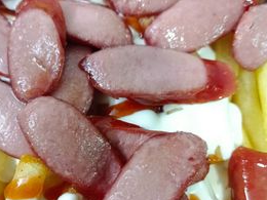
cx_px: 111
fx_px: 355
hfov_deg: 41.1
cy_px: 136
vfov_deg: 31.2
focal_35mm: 46
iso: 186
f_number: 1.79
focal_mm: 4.74
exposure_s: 1/33.3
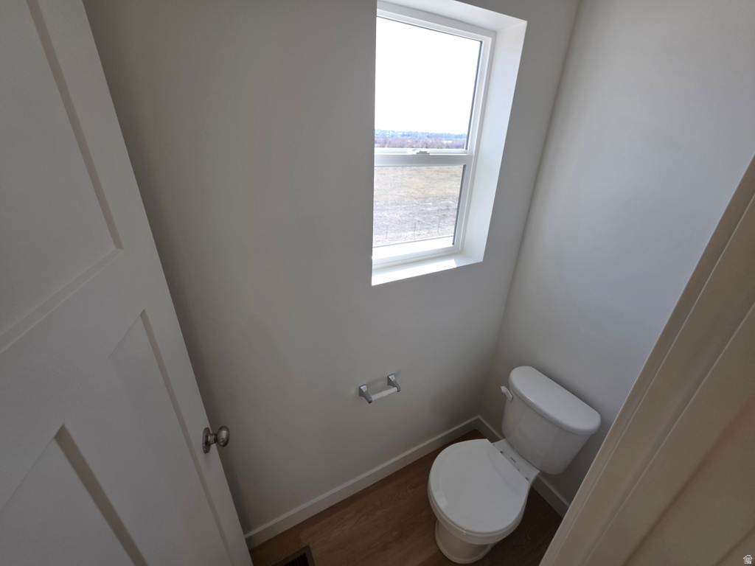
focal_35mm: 13
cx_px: 378
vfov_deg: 89.9
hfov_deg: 106.2
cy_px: 283
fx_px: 284
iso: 40
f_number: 1.9
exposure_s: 1/308
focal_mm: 2.2
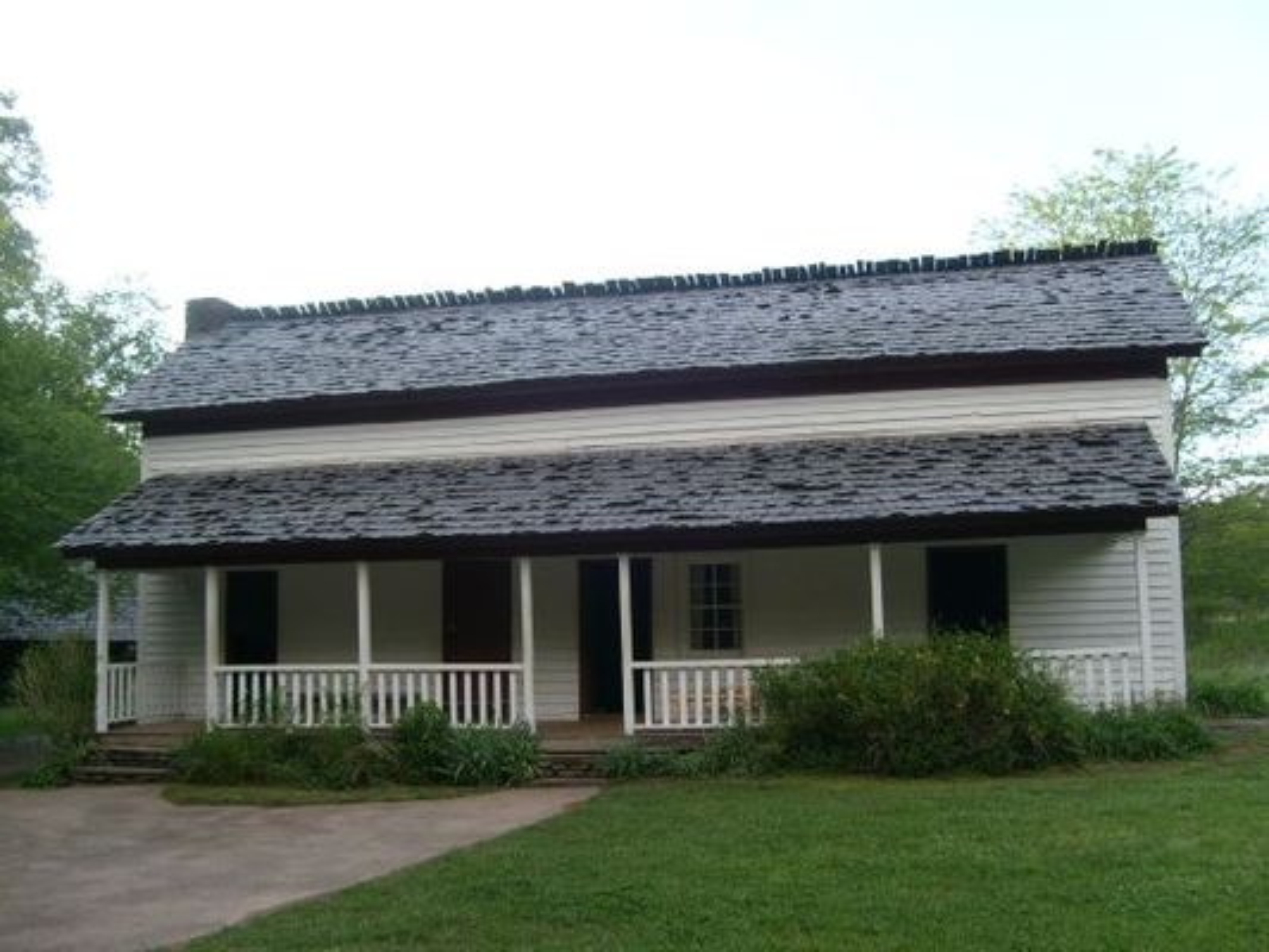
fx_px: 1283
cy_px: 476
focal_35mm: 35
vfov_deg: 40.7
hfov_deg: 52.6
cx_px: 634
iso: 80
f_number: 2.8
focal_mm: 5.8
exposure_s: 1/350
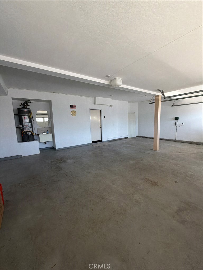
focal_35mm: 14
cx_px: 102
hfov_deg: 85.7
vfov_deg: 102.1
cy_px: 135
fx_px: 109
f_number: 2.2
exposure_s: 1/121
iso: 320
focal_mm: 2.22
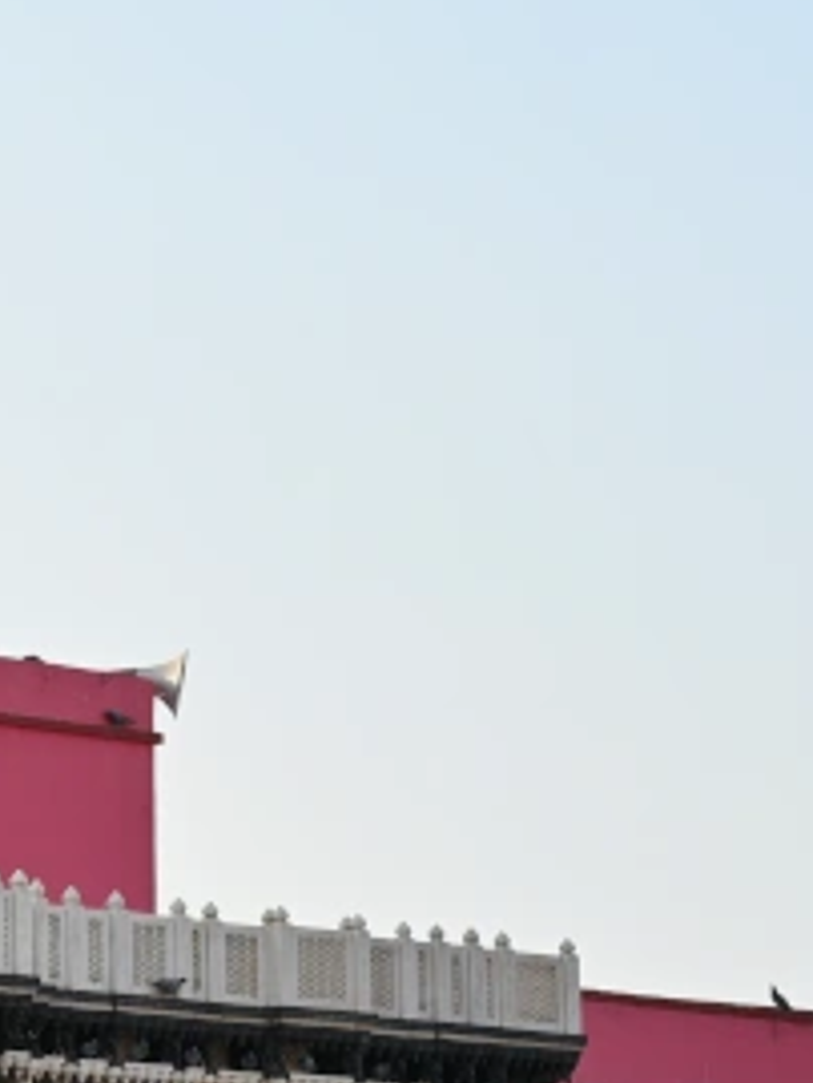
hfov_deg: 9.3
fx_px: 4694
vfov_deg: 13.1
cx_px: -813
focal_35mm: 150
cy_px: 886
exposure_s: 1/200
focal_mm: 35
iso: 100
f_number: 7.1
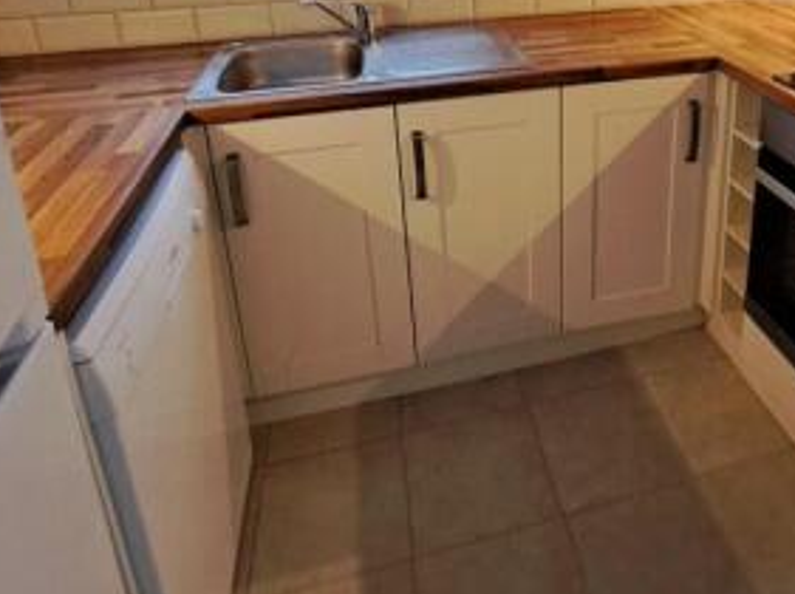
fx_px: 619
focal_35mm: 27
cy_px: 35
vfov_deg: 45.3
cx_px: 553
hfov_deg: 63.1
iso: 250
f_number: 2.2
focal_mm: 1.74
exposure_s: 1/50
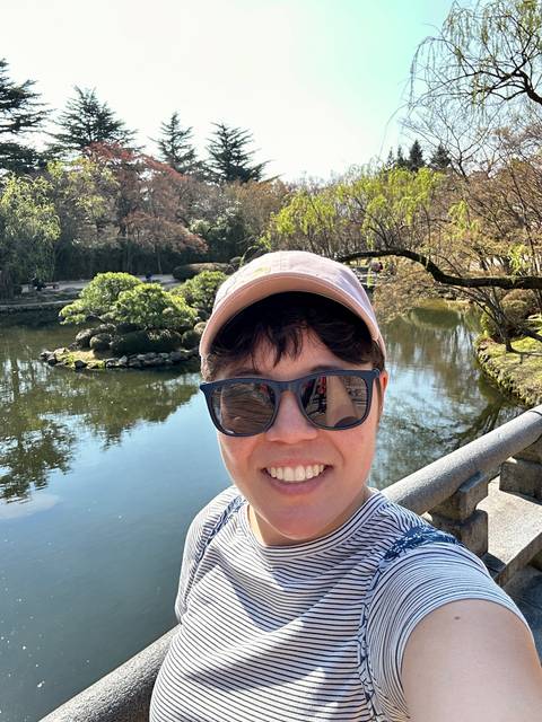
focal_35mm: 30
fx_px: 626
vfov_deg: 60.0
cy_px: 361
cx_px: 271
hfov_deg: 46.8
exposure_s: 1/311
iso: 25
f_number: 1.9
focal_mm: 2.69
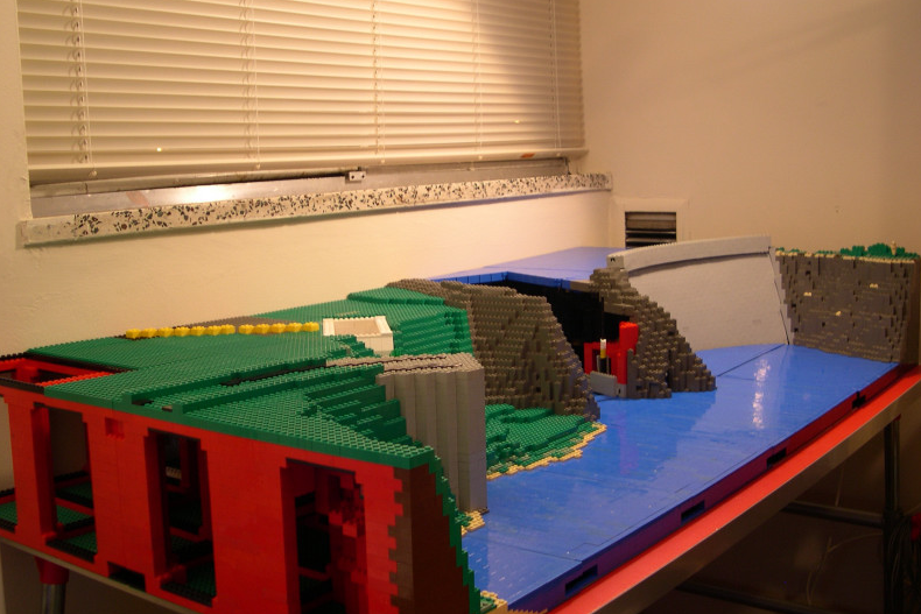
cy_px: 306
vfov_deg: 33.4
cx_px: 462
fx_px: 1023
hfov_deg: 48.5
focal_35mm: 40
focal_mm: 8
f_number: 2.8
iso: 113
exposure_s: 1/4.8
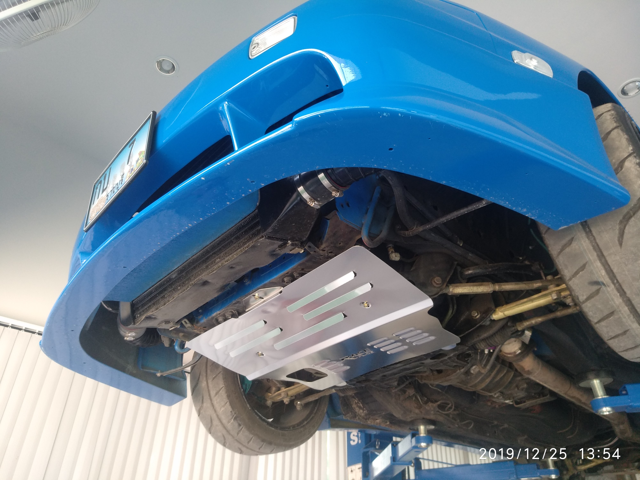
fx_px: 407
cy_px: 240
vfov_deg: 61.1
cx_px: 320
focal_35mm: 22
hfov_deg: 76.4
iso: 200
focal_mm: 3.81
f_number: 2.2
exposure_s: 1/50
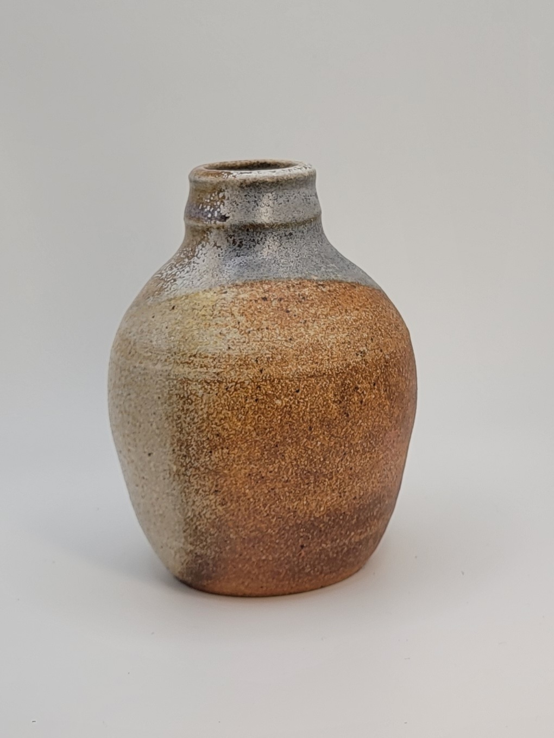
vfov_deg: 71.6
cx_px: 277
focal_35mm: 24
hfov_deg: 56.8
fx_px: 512
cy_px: 369
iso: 16
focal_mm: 6.7
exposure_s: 1/217
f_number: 1.8
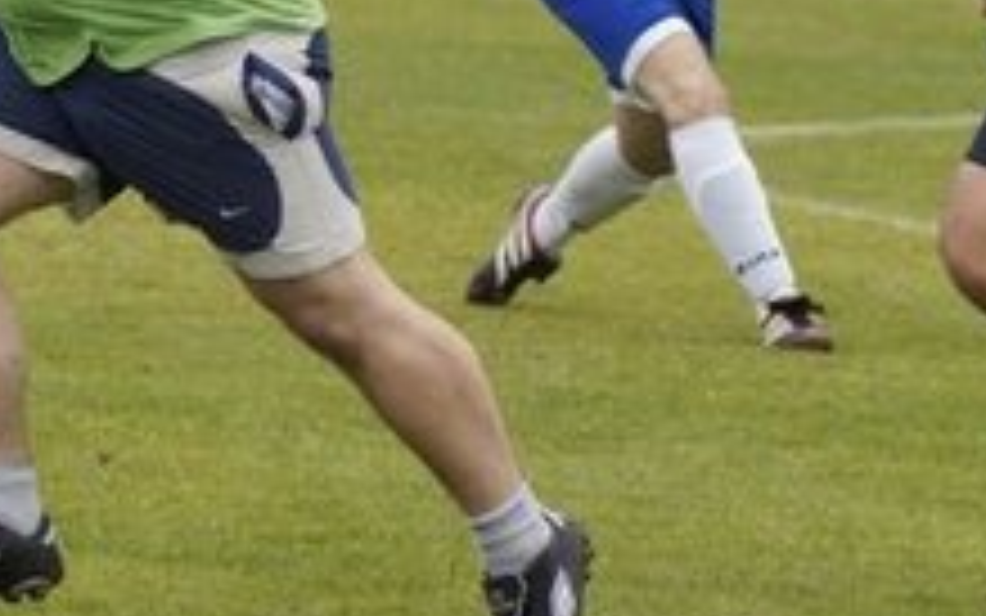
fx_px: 16437
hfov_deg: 3.4
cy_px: -72
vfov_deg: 2.1
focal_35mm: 612
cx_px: 635
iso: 1600
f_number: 5.6
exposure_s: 1/1250
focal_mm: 135
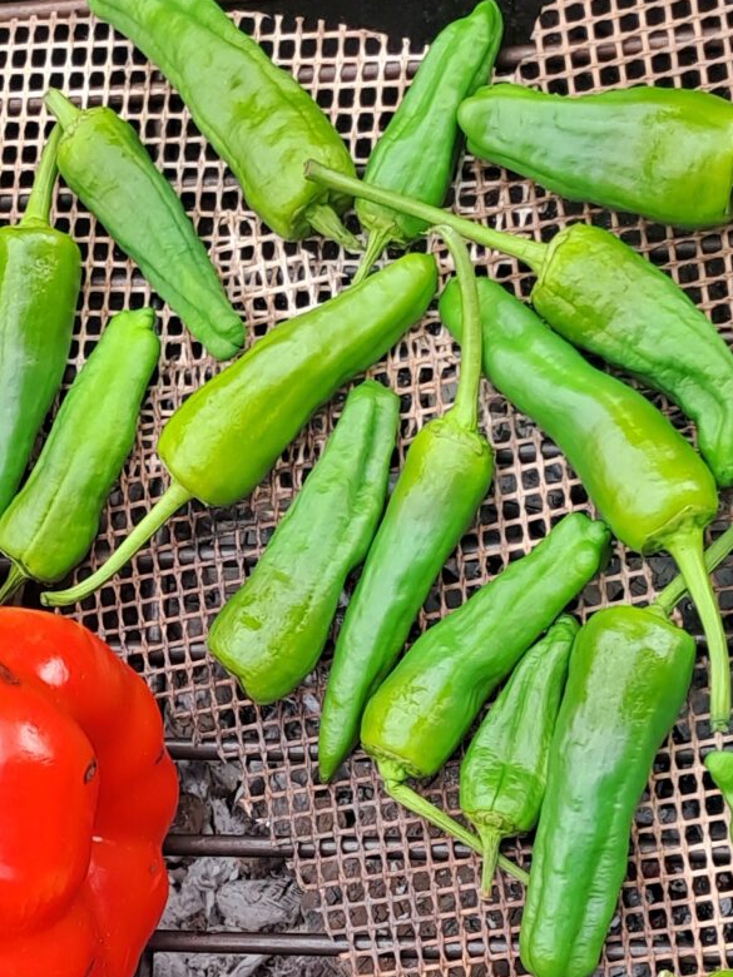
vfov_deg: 22.4
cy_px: 1086
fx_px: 2315
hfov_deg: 17.9
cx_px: 221
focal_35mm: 82
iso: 40
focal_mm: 4.65
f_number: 1.8
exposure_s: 1/100
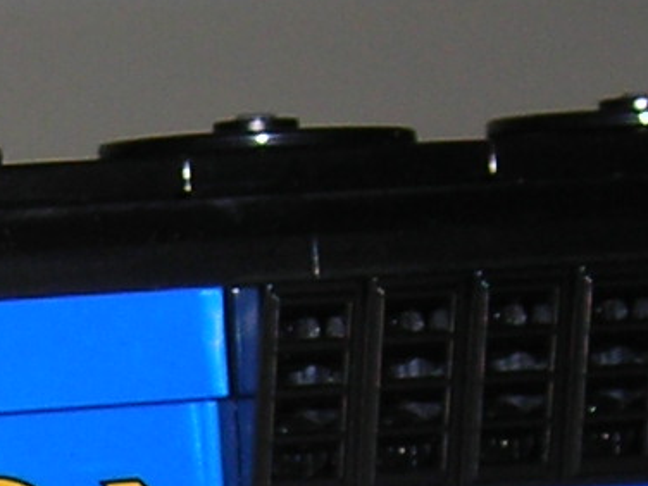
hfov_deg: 7.4
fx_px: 4905
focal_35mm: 262
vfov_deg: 5.5
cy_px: 993
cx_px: -355
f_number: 3.2
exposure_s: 1/60.1
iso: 50
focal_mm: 6.3
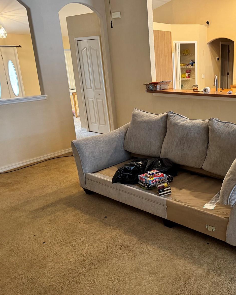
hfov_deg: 43.7
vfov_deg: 55.7
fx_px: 279
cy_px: 147
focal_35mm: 32
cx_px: 188
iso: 320
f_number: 1.78
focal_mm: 6.76
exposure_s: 1/60
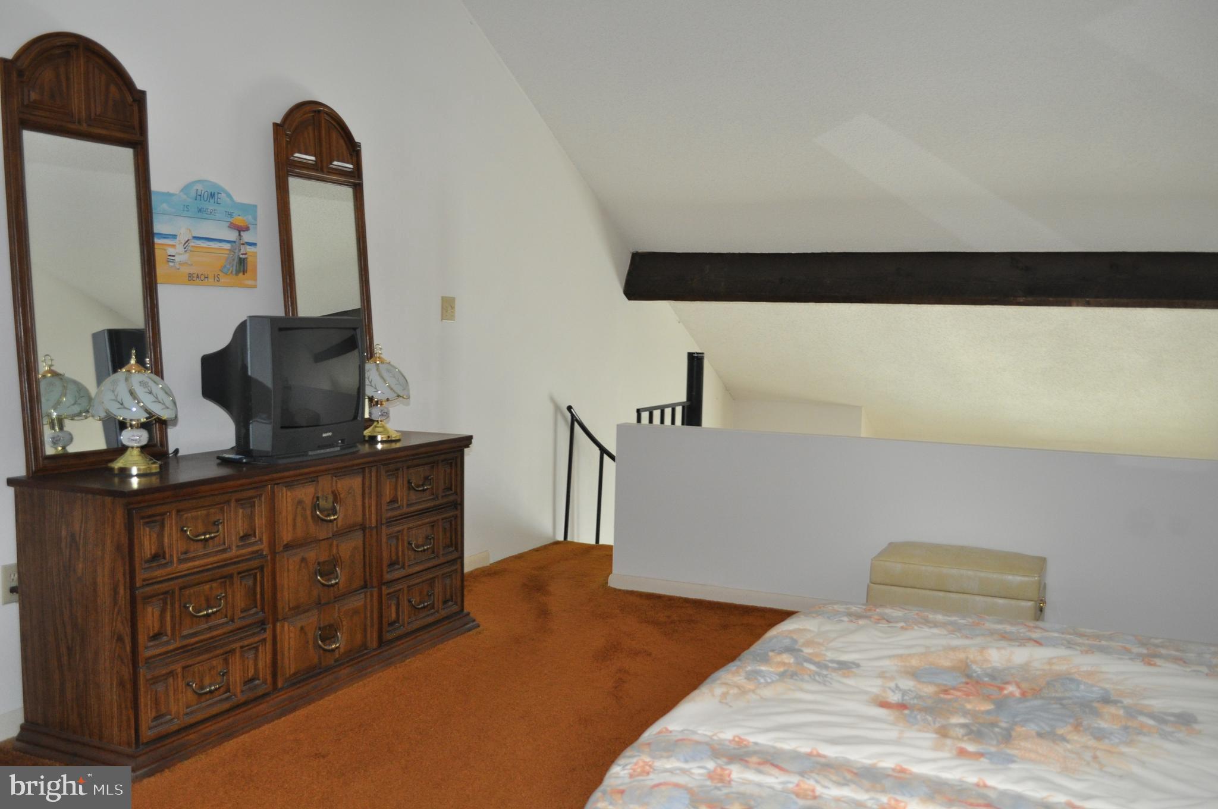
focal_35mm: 33
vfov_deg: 39.9
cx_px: 609
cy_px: 404
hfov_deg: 57.3
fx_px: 1115
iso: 800
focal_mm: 22
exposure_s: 1/60
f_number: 4
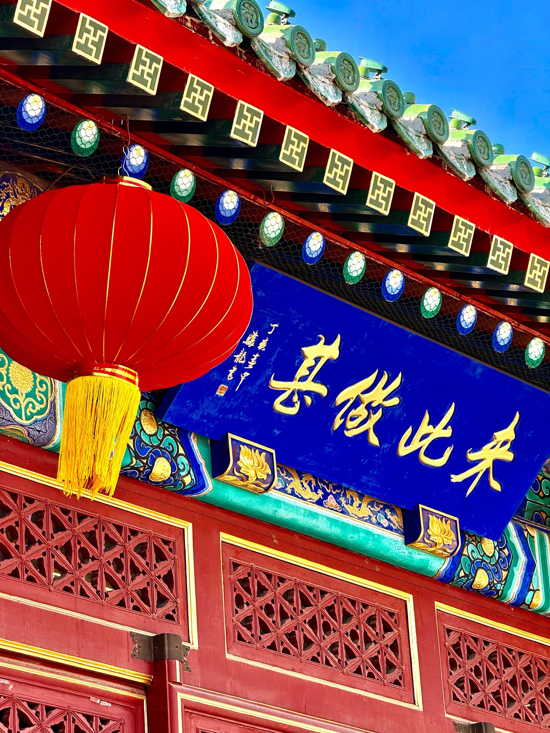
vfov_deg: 16.4
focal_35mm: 120
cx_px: 275
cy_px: 366
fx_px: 2542
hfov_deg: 12.3
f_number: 2.8
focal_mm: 15.66
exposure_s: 1/143
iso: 64
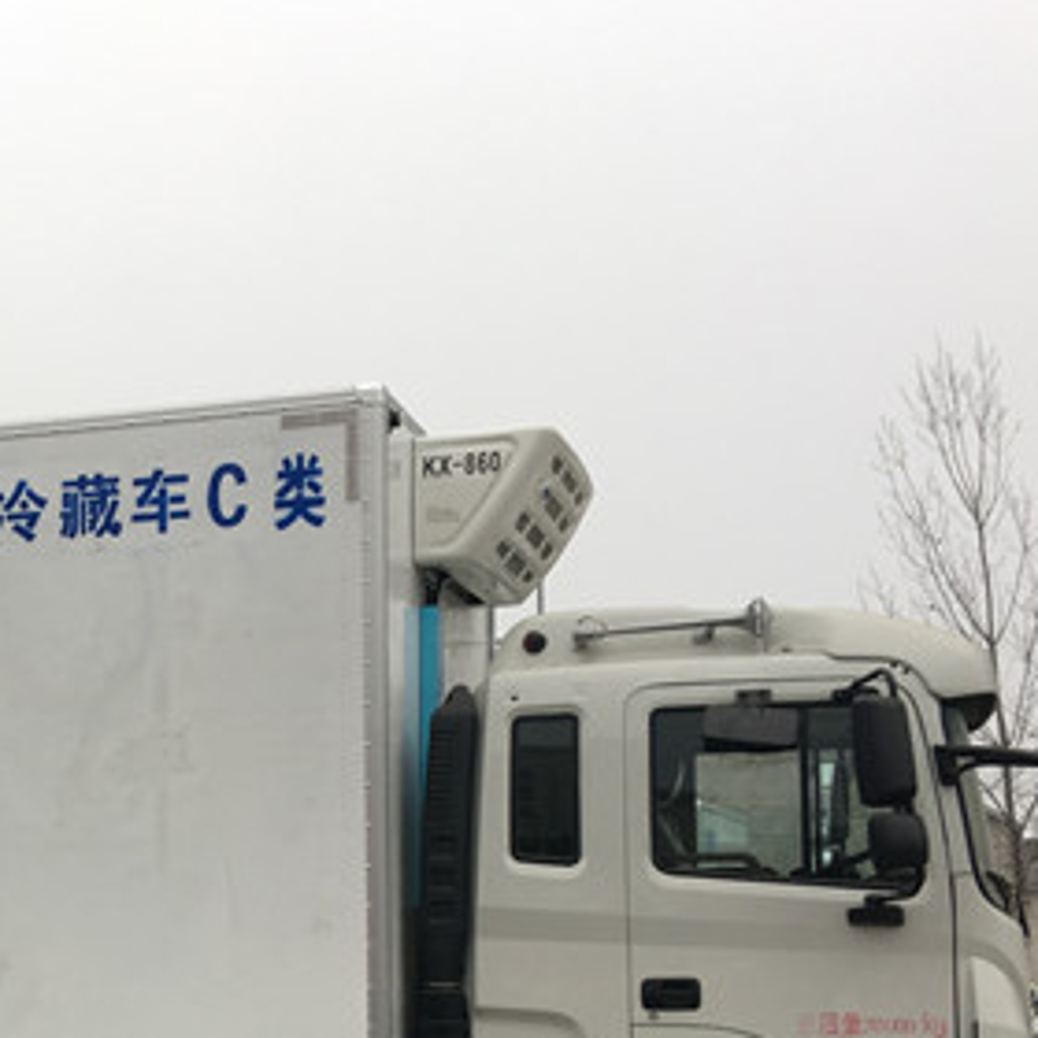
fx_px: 2205
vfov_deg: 25.7
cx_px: -33
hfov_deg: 25.0
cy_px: 923
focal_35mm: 65
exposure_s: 1/100
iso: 25
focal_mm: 4.15
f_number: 2.2
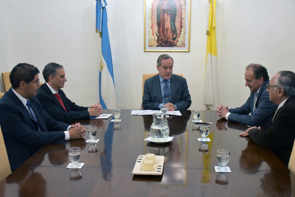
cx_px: 148
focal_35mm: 45
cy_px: 98
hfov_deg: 43.6
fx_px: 369
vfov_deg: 29.9
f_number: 5
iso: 3200
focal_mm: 30
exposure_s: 1/100
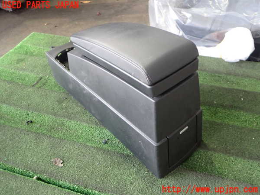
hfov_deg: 60.0
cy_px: 98
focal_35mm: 30
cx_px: 130
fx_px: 225
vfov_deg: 46.8
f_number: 2.3
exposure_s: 1/80
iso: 640
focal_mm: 5.4
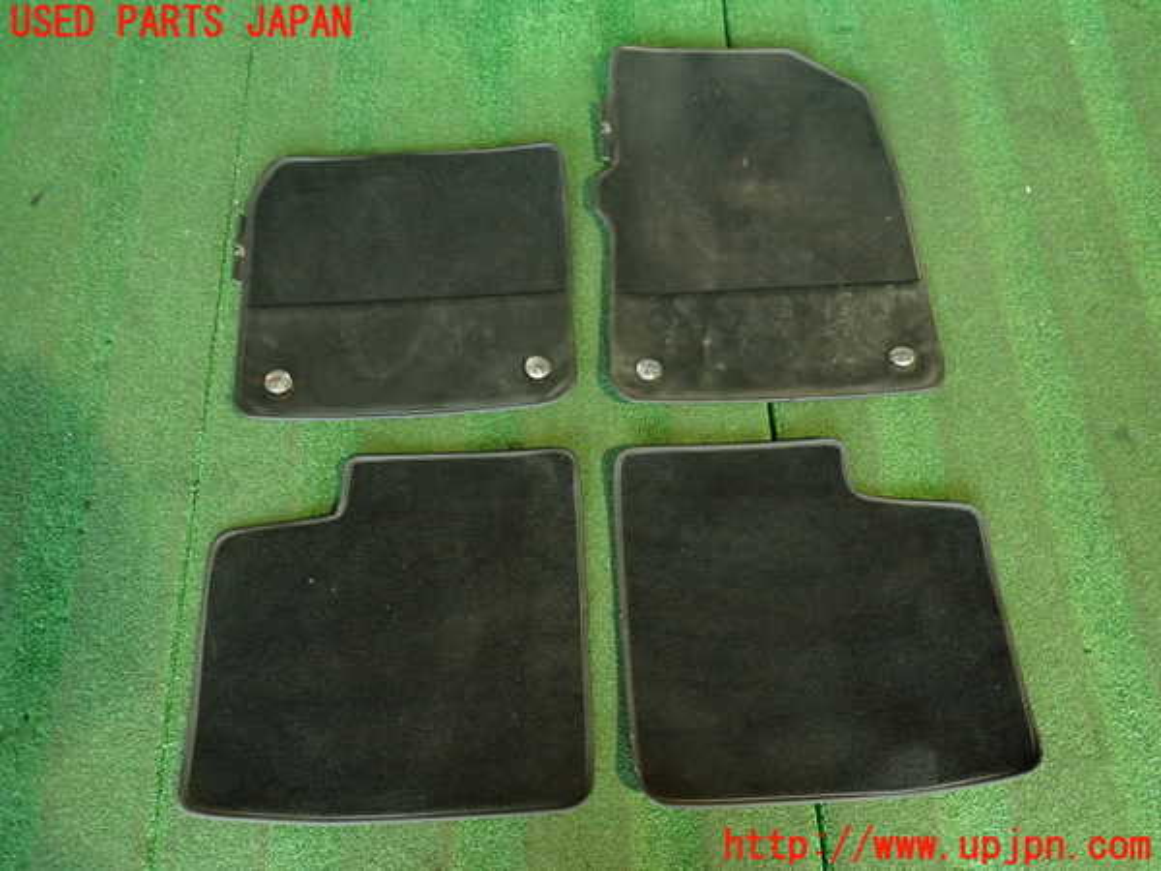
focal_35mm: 25
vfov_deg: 54.9
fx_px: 838
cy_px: 436
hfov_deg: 69.4
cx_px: 580
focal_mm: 4.5
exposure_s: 1/30
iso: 500
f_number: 2
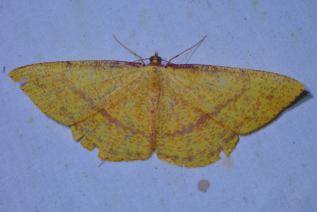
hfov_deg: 19.5
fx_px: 925
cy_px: 107
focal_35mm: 105
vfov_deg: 13.0
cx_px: 159
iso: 125
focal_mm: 18
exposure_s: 1/400
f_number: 6.3
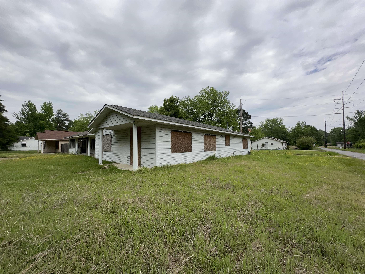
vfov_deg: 85.7
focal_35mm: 14
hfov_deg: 102.1
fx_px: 148
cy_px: 137
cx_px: 182
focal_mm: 2.22
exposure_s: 1/2257
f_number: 2.2
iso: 40
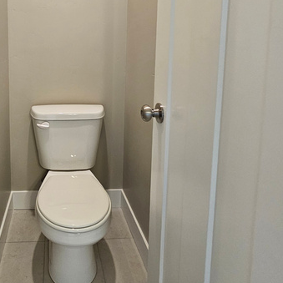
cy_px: 71
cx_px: 70
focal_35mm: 26
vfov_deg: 57.8
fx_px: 240
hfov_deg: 57.8
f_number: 2.2
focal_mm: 2.2
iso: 200
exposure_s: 1/60
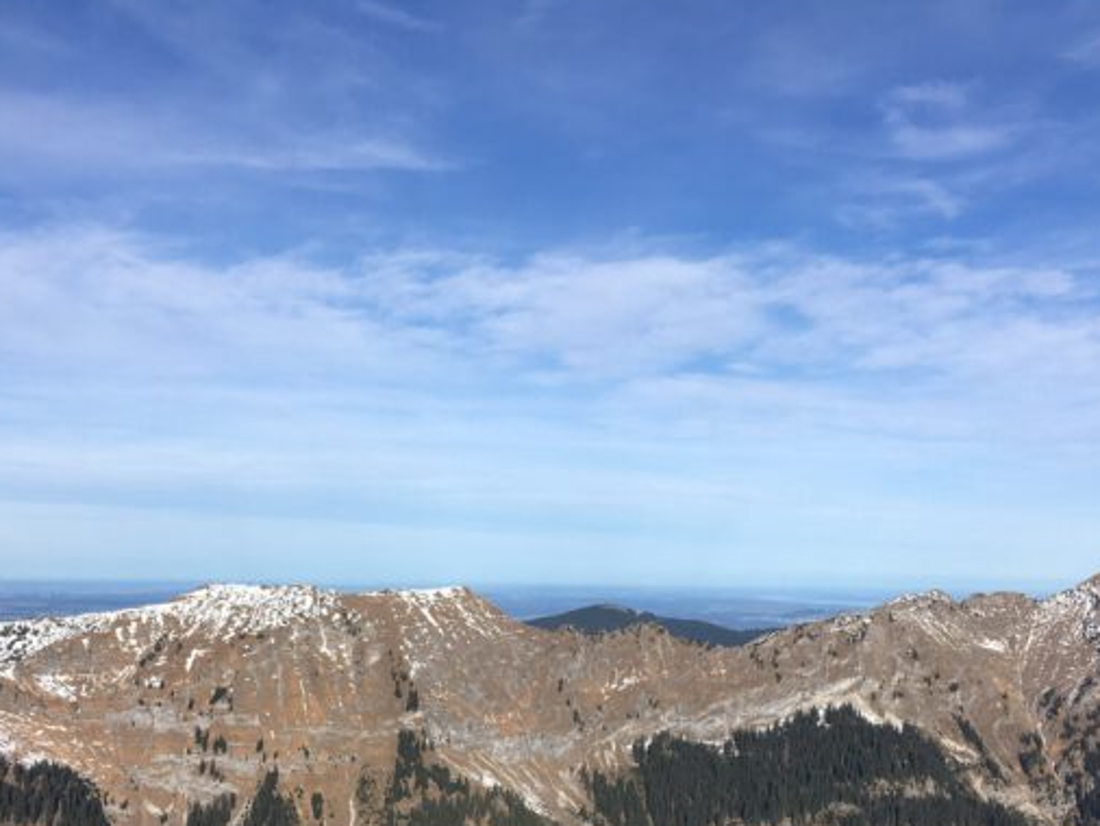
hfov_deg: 42.9
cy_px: 609
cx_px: 500
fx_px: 1399
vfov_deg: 32.3
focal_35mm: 44
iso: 25
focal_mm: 4.15
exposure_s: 1/2024
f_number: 2.2
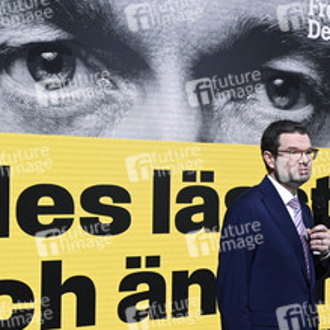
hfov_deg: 22.5
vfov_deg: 22.4
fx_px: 830
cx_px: 185
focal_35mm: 77
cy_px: 202
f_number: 6.3
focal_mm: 44
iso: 4000
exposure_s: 1/400
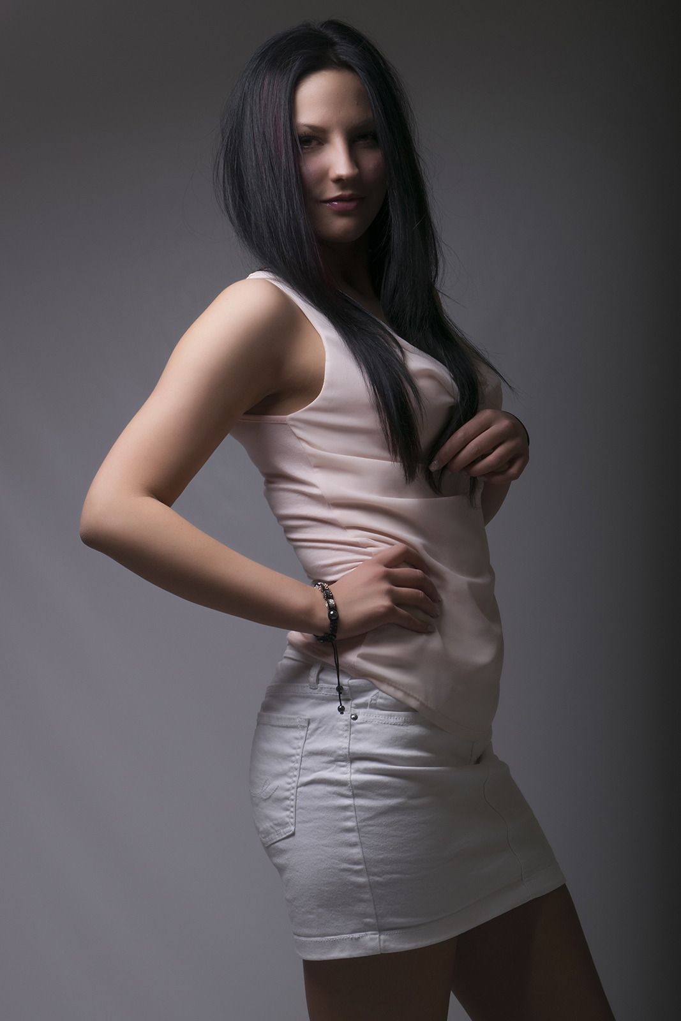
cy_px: 510
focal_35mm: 78
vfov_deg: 26.0
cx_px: 340
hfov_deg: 17.5
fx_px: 2213
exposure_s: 1/200
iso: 100
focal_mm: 52
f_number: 16
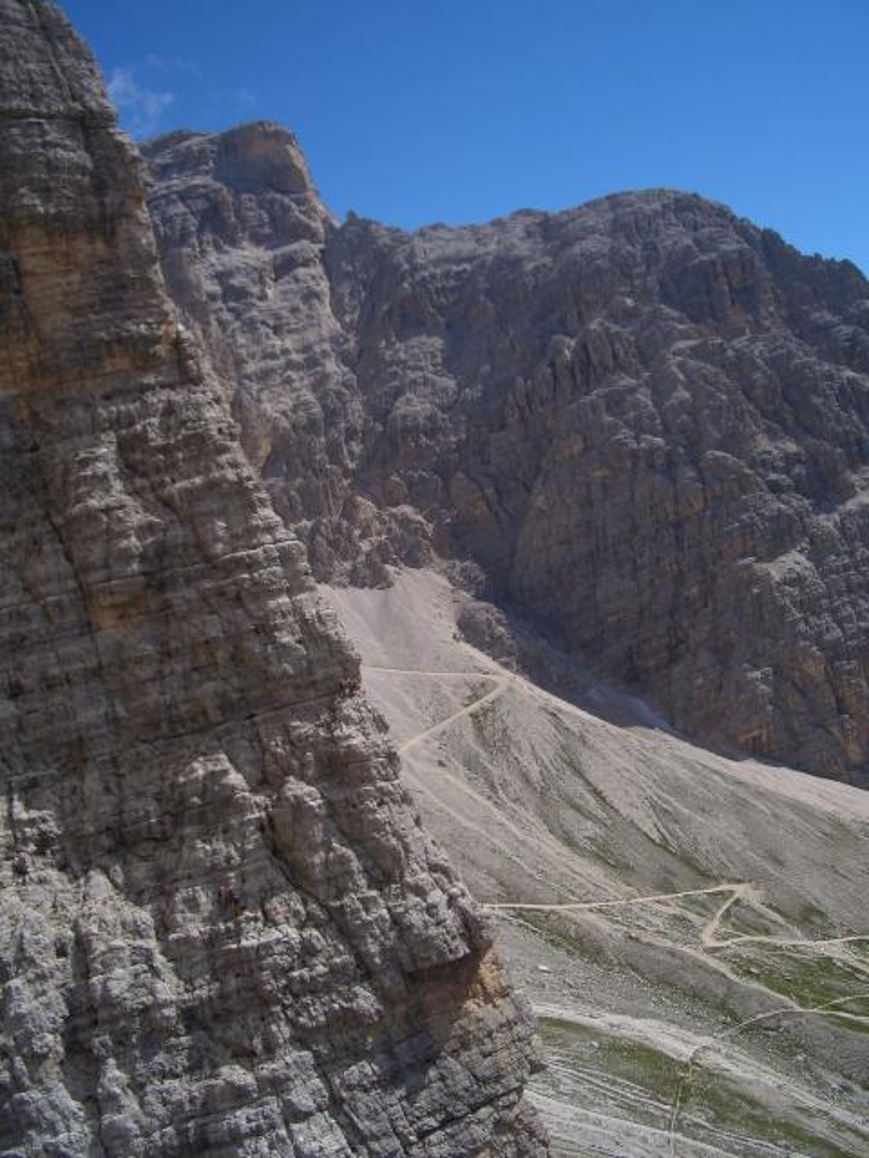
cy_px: 579
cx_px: 434
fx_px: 1172
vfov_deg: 52.6
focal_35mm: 35
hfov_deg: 40.7
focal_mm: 5.8
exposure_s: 1/500
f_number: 4.3
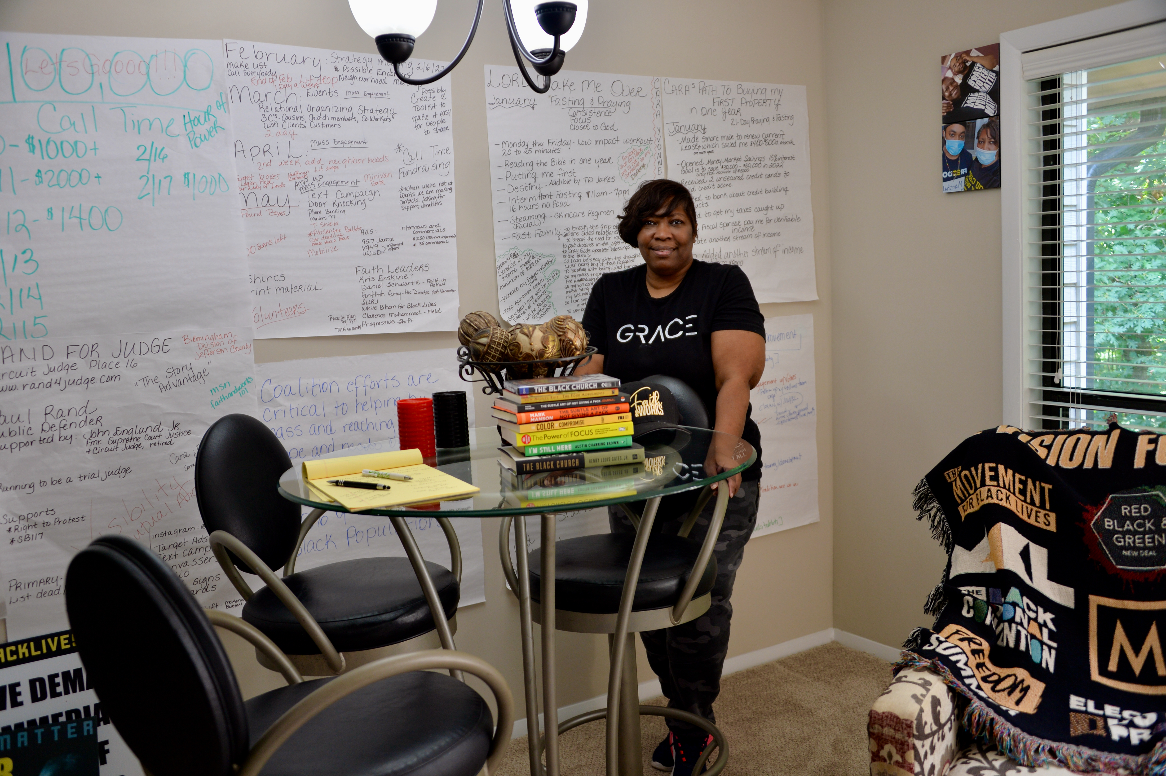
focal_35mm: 32
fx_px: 1036
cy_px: 388
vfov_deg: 41.1
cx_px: 583
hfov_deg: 58.7
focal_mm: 32
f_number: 3.8
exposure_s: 1/80
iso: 400
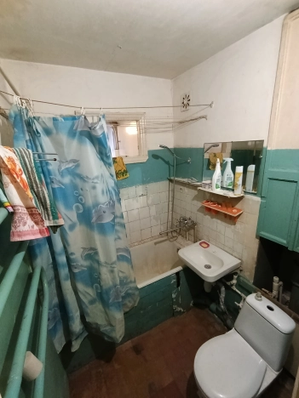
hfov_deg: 81.7
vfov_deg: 98.2
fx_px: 173
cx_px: 150
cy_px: 199
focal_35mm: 15
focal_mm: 1.65
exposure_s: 1/33.3
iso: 788
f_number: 2.2
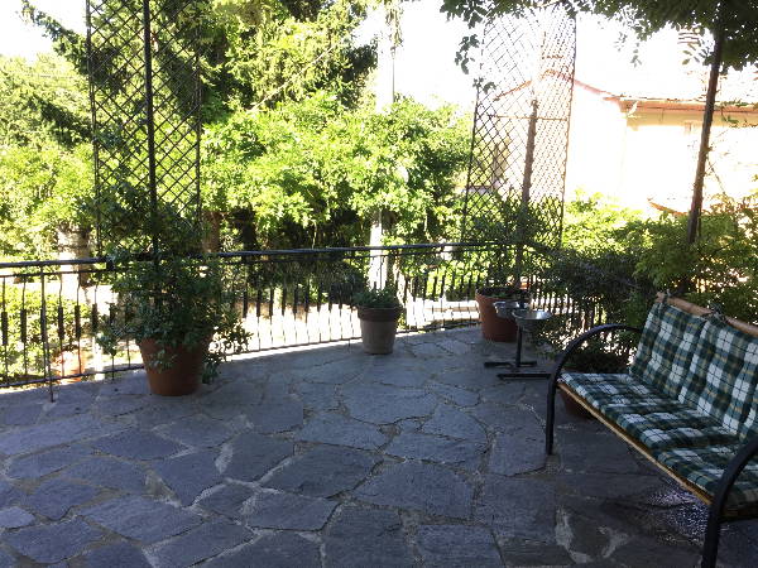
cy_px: 284
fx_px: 679
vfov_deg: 45.4
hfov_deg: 58.4
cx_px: 379
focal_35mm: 31
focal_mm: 3.3
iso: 25
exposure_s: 1/100
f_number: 2.4
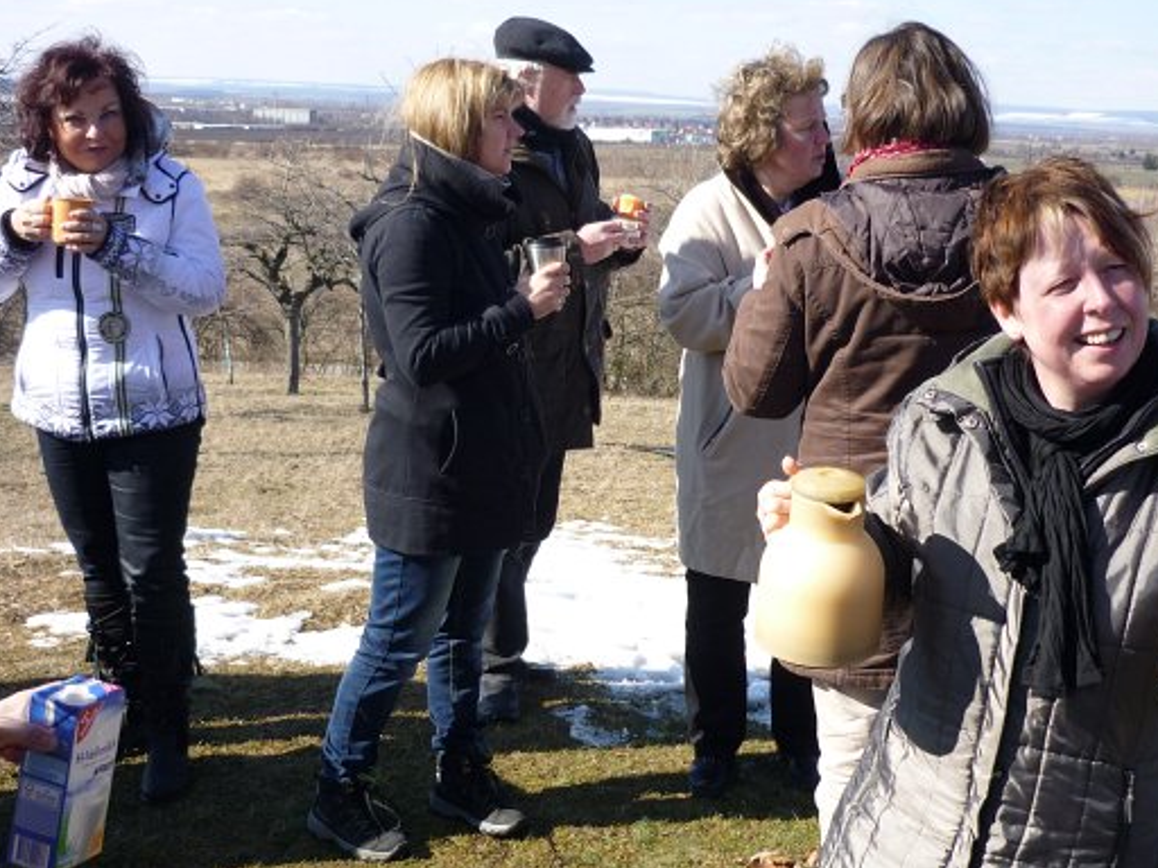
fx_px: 1505
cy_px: 511
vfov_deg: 32.1
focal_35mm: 45
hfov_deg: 42.1
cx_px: 611
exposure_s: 1/640
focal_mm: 5.9
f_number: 2.9
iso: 80
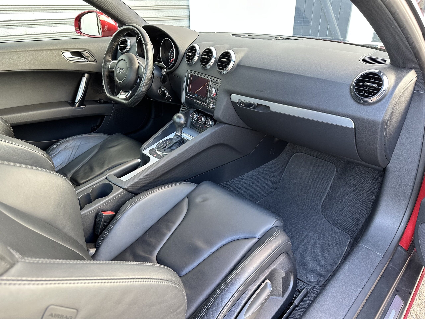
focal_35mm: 24
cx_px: 212
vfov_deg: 56.8
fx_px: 295
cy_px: 160
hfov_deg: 71.6
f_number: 1.78
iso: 250
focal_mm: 6.86
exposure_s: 1/121
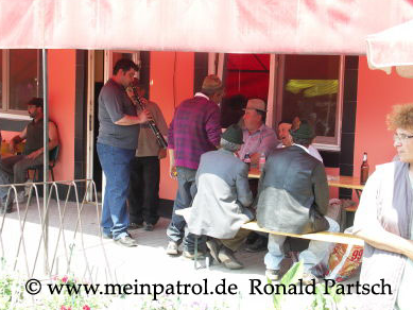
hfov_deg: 26.3
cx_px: 206
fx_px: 883
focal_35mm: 74
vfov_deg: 19.9
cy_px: 153
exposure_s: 1/100
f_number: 3.5
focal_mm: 18.6
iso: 50
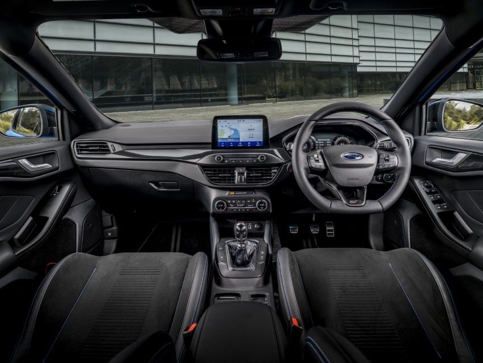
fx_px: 251
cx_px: 242
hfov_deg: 87.7
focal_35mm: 18
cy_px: 182
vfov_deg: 71.6
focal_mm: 23
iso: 160
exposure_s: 1/6
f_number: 8
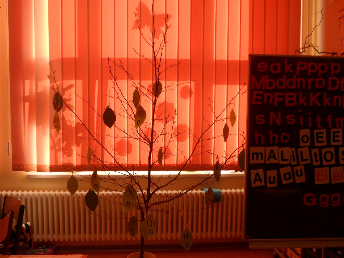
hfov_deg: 42.9
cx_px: 172
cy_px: 129
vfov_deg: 32.9
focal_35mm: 44
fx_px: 437
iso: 80
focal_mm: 8
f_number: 3.9
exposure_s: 1/60
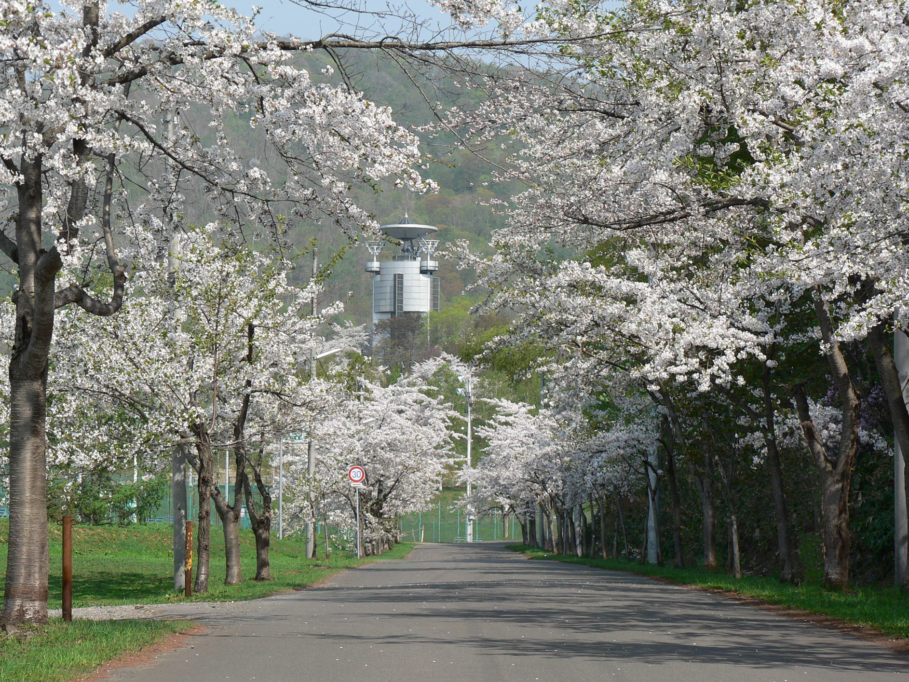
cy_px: 341
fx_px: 3414
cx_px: 454
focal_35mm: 130
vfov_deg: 11.4
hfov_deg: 15.2
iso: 80
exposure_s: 1/400
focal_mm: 21.6
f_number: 4
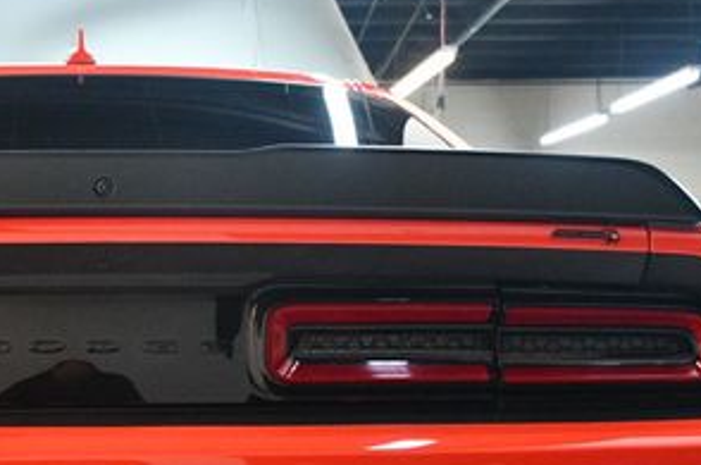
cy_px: 434
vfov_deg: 15.8
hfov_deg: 23.5
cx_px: 105
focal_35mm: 85
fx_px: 1652
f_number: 3.8
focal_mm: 26
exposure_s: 1/125
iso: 3200
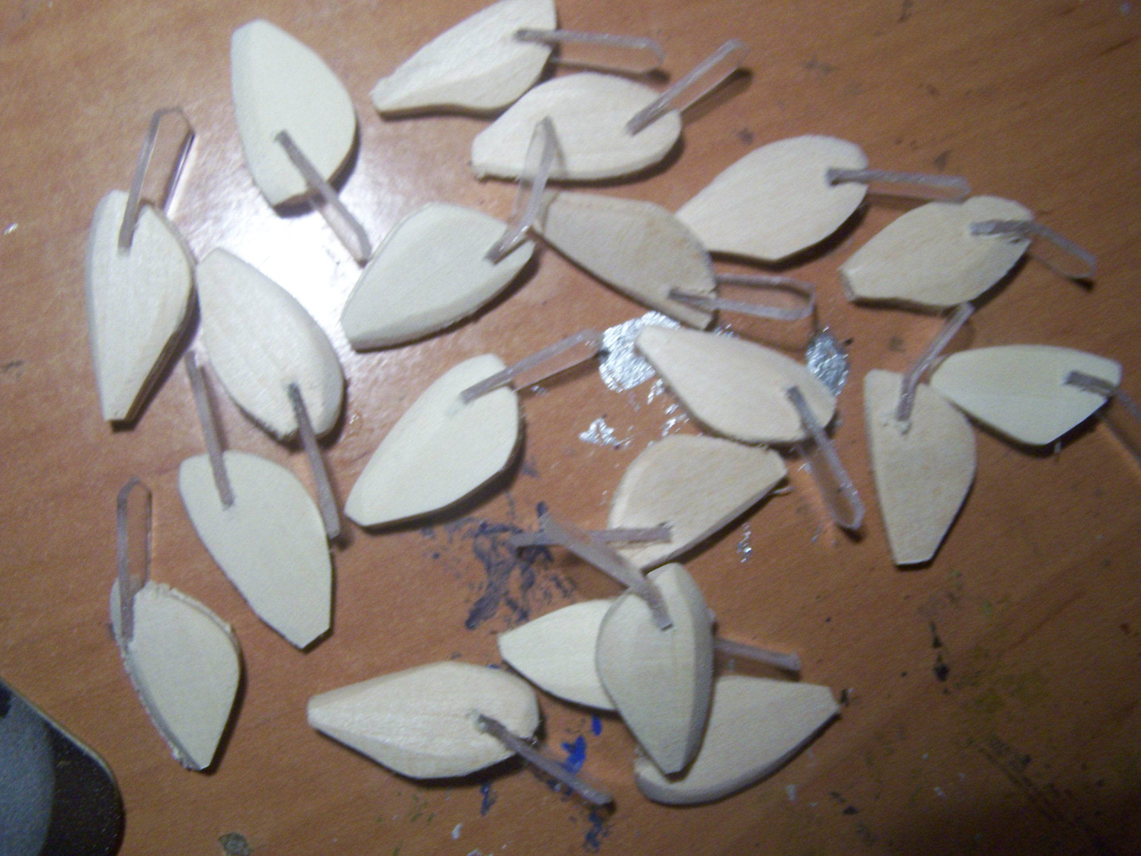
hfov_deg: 49.0
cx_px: 570
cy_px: 428
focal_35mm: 38
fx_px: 1253
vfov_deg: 37.7
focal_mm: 6.3
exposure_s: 1/30
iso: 140
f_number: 2.8
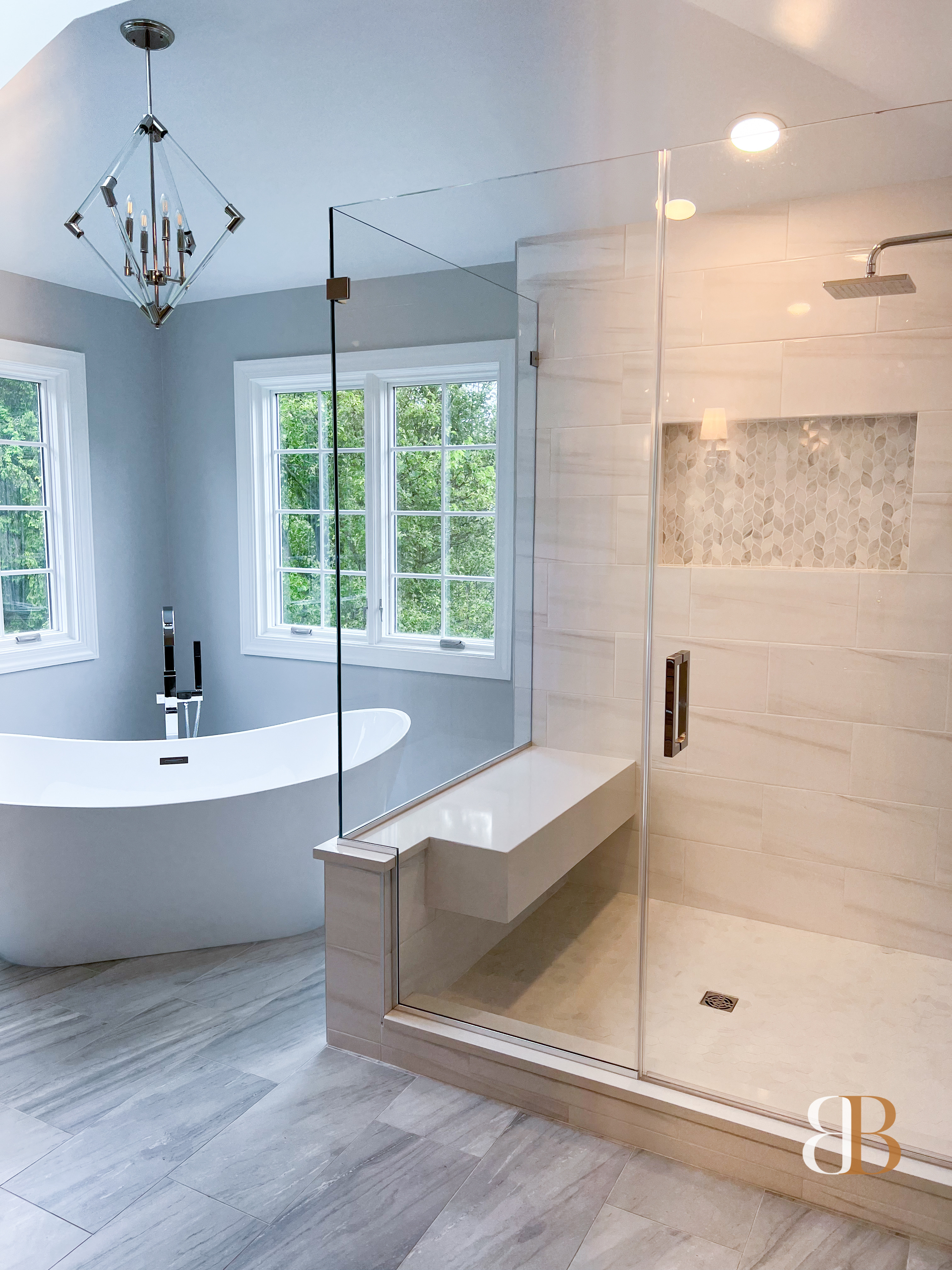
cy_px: 635
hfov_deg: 53.1
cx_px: 476
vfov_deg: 67.3
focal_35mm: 26
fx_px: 953
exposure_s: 1/223
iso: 40
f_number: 1.5
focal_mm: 5.7
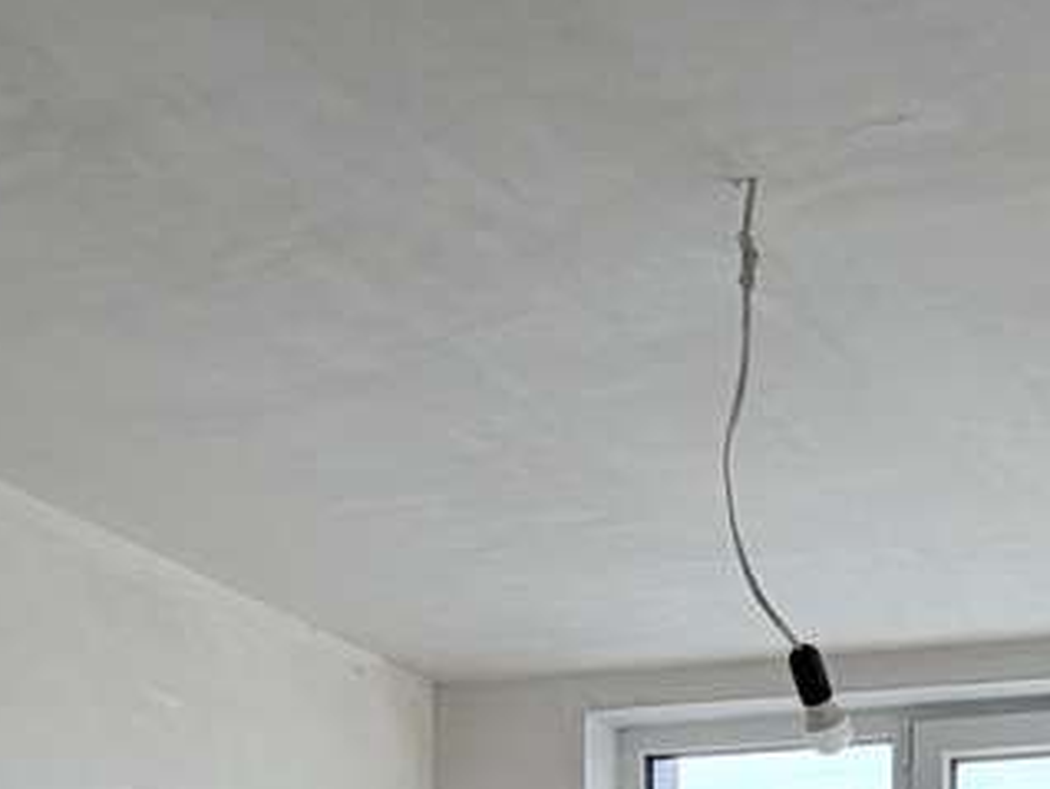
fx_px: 2003
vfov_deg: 18.0
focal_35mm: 66
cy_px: 1401
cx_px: 892
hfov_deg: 28.5
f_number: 2.2
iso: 50
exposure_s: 1/293
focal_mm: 2.22
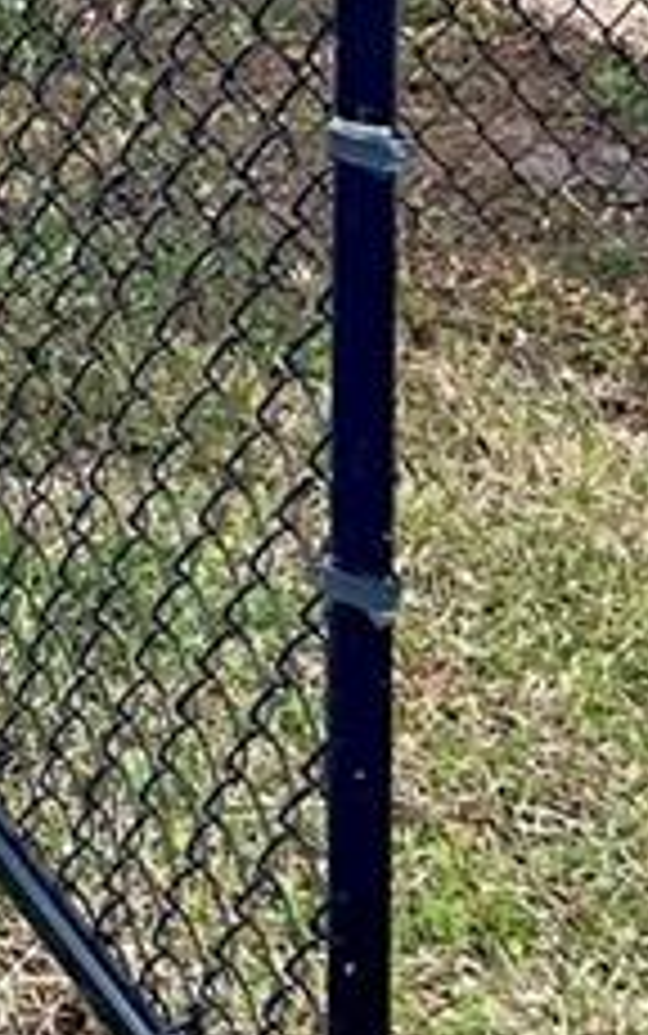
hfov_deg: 7.8
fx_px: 4064
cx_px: -1350
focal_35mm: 144
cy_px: -842
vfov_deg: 13.1
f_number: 1.5
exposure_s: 1/588
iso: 50
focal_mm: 5.7
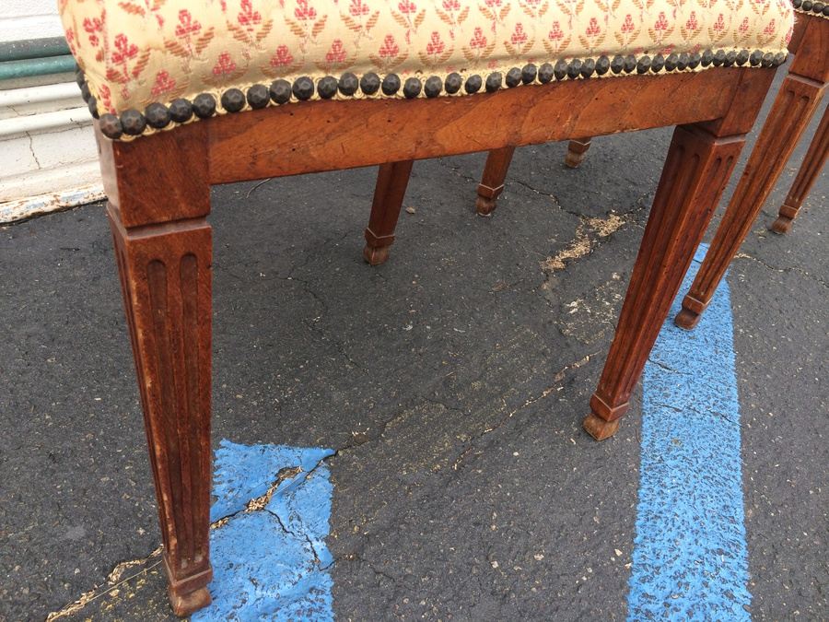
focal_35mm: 30
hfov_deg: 60.0
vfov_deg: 46.8
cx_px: 414
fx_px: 718
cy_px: 311
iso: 32
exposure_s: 1/391
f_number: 2.2
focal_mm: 4.12
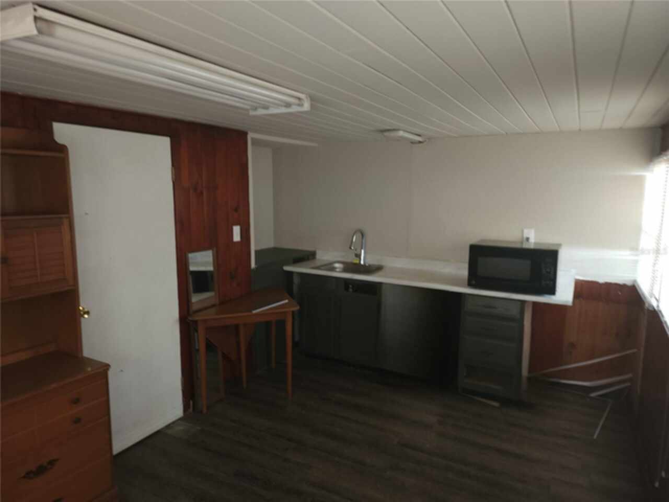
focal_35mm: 23
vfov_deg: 58.9
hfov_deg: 73.9
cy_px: 251
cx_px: 334
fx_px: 445
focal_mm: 6.4
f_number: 1.8
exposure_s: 1/2
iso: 50
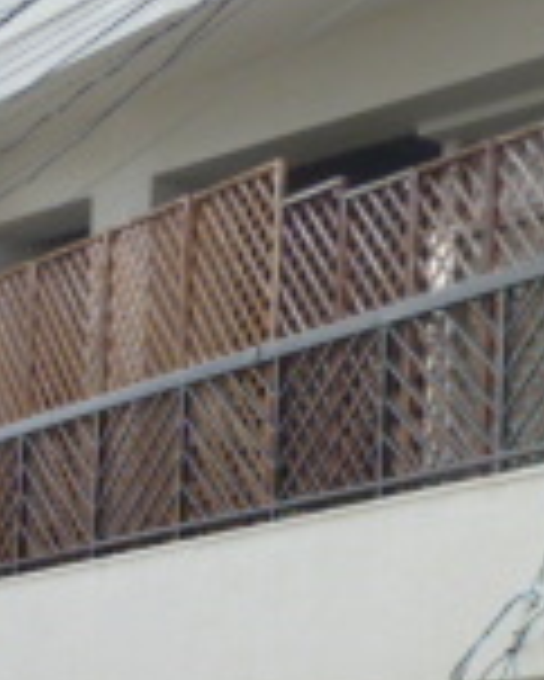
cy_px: 635
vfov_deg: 15.8
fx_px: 2413
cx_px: 1101
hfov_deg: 11.5
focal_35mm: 120
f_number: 4
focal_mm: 5.2
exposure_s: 1/320
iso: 100
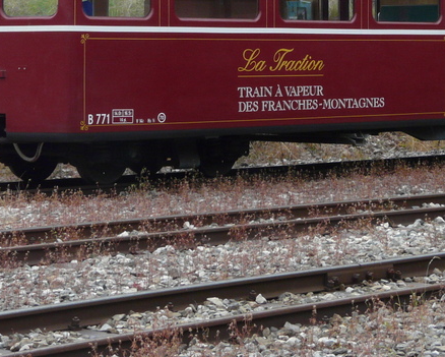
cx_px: 347
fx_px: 1937
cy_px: 6
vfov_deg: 10.4
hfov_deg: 13.1
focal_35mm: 147
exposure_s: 1/200
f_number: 4
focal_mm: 10.8
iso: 160
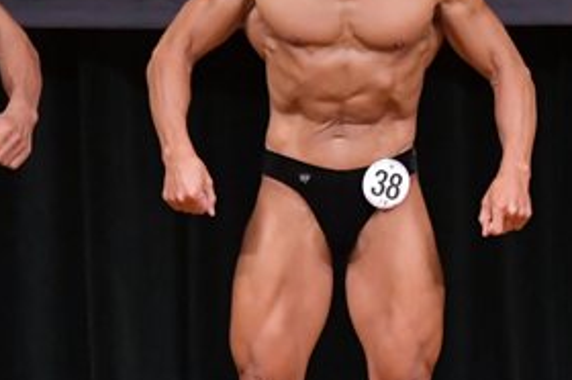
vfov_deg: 1.7
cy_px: 235
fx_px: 12522
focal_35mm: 789
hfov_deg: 2.6
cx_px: 706
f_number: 5.6
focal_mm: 190
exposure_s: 1/400
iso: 5000
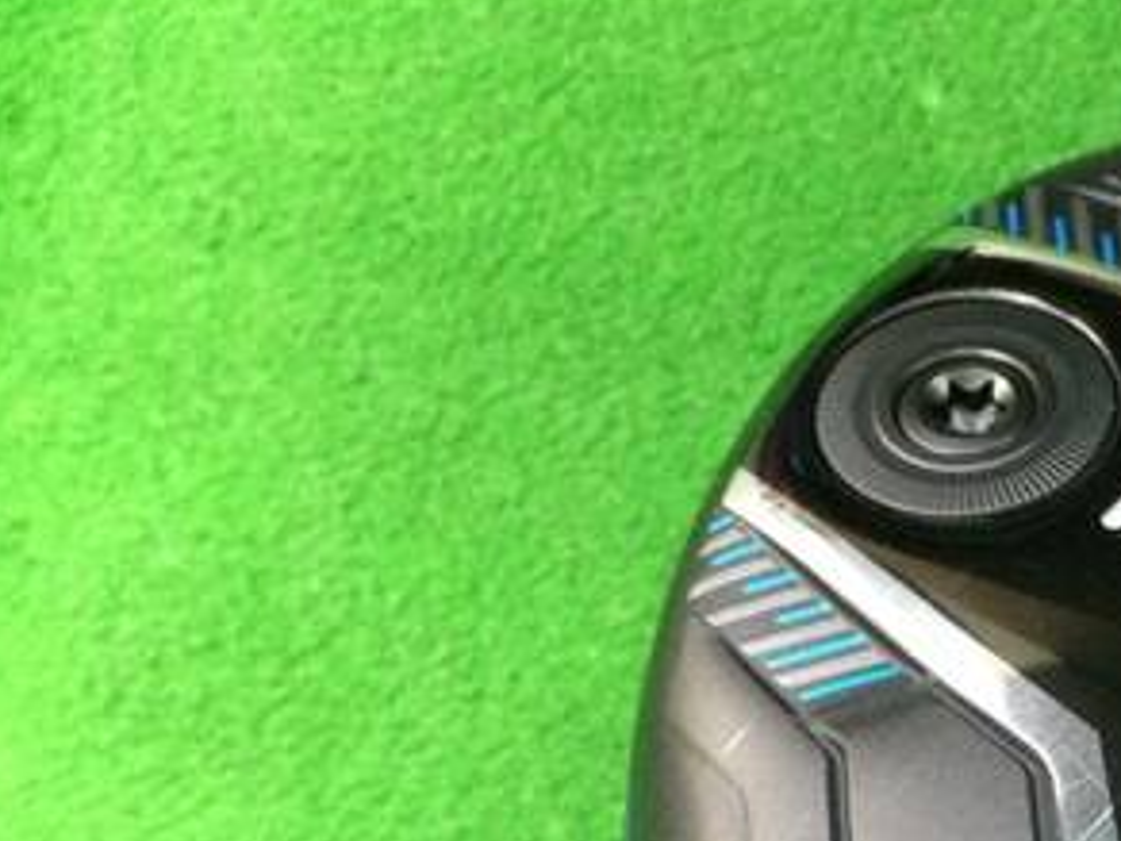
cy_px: 810
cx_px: 1179
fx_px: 2202
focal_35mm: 68
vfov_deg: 21.0
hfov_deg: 26.7
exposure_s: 1/20
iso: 200
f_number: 2.4
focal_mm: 3.3
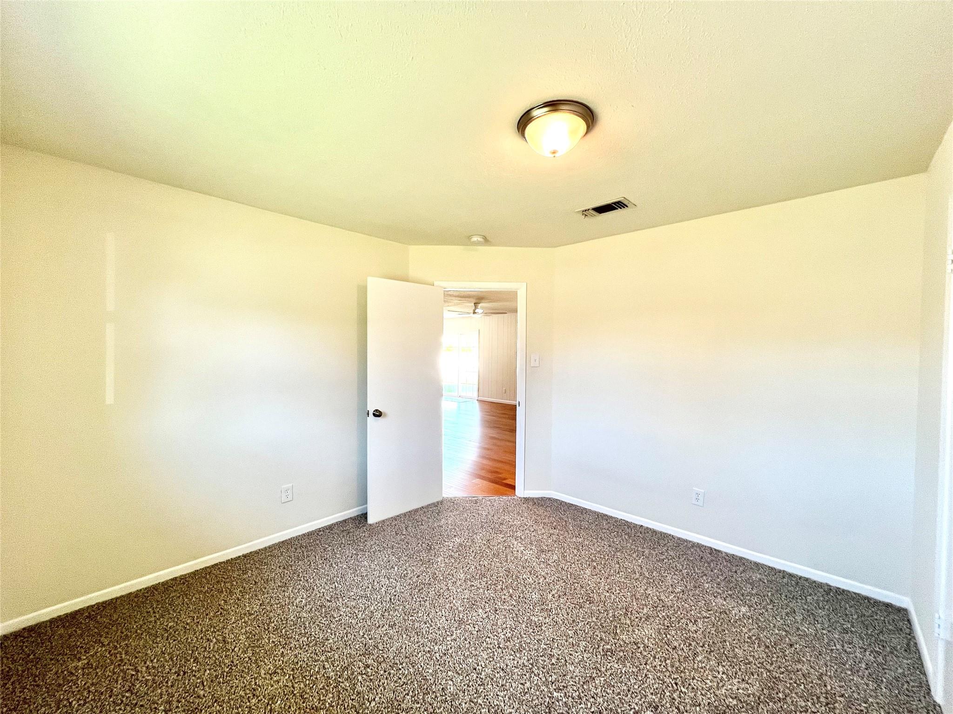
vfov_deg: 89.9
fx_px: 358
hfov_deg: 106.2
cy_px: 357
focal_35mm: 13
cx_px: 476
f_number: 1.8
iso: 250
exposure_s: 1/120
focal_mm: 1.57
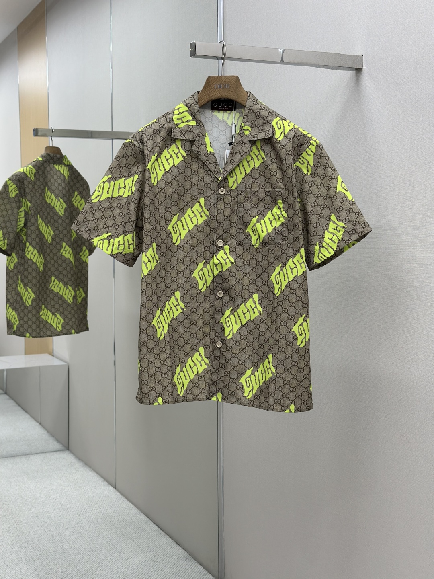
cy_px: 290
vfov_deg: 39.7
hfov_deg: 30.3
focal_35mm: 48
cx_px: 217
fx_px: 802
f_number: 1.78
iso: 80
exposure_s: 1/211
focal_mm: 6.86
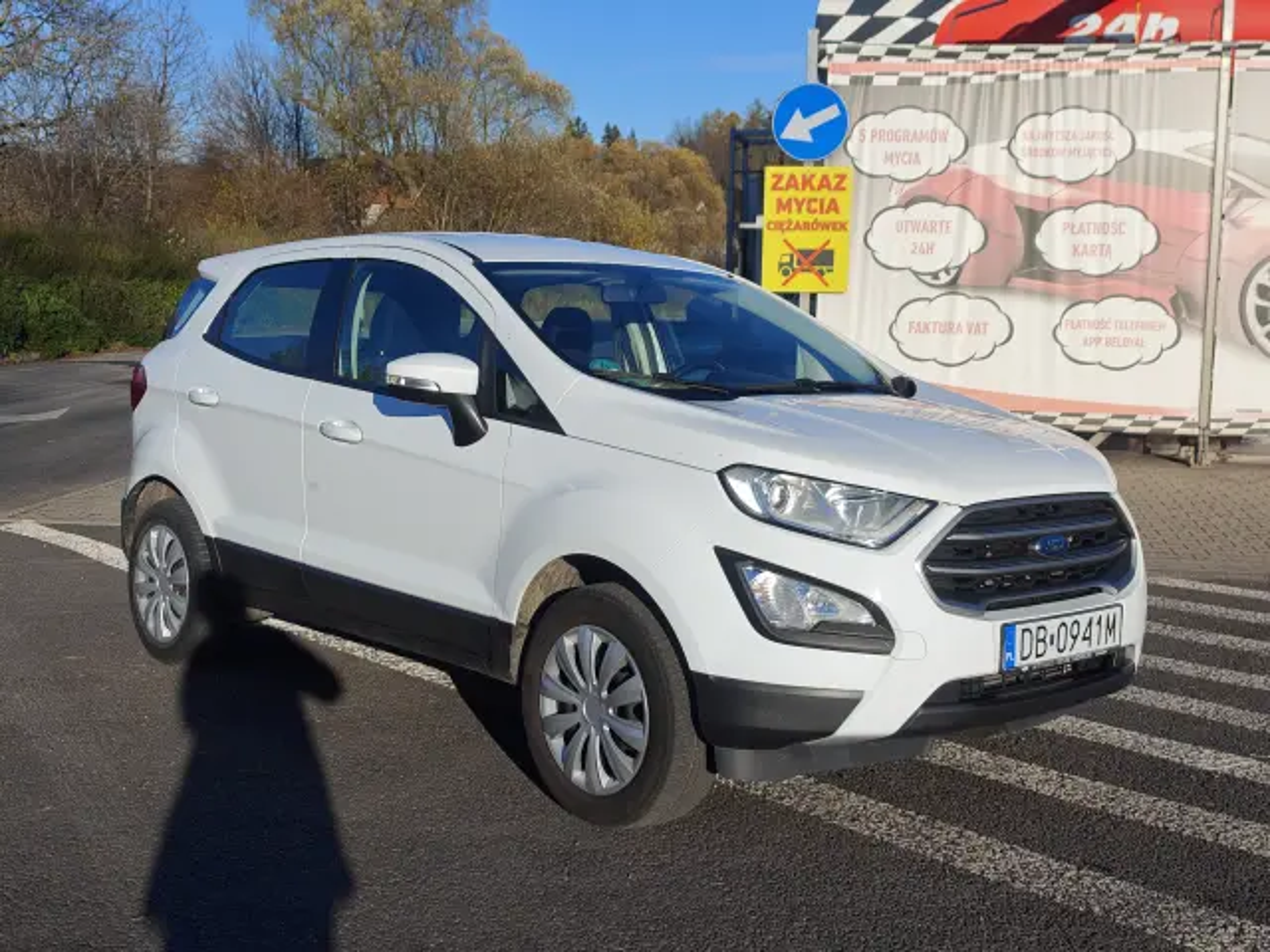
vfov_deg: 35.1
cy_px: 476
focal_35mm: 41
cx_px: 635
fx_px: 1504
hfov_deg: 45.8
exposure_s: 1/2456
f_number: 2
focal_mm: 8.72
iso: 50
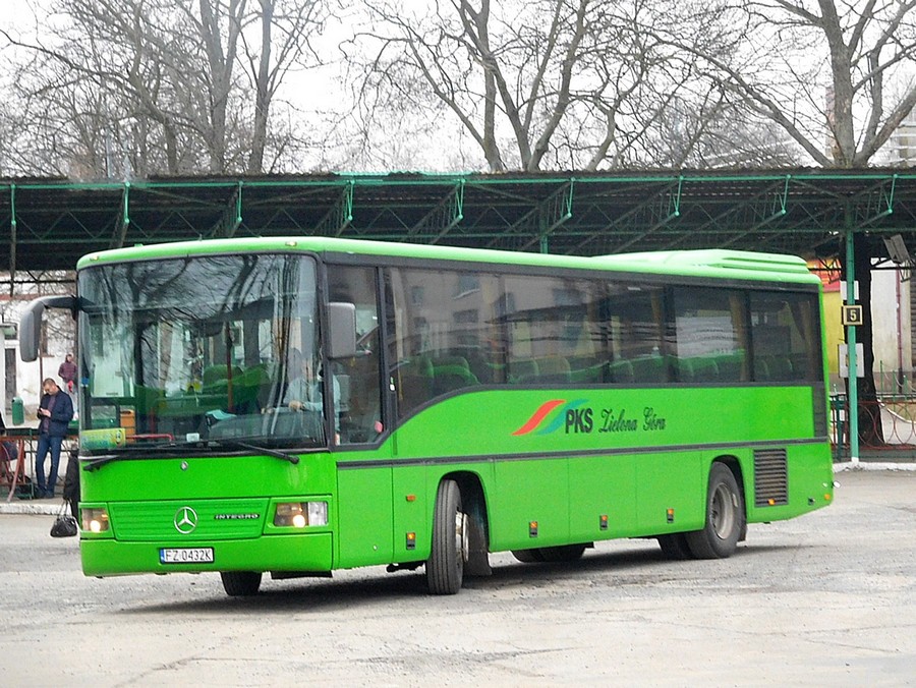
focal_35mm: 112
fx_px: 2965
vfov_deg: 13.2
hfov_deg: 17.6
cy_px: 344
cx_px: 458
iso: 400
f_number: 4.9
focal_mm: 20
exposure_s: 1/80
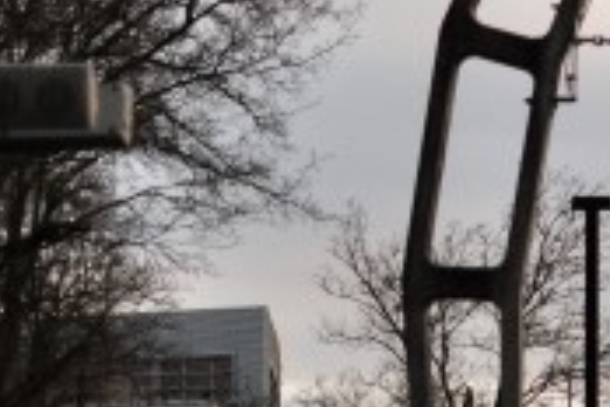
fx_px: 3695
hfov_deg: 8.9
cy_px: 358
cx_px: 1201
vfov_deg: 6.3
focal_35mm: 218
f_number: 2.2
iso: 400
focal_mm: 35
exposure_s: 1/2500
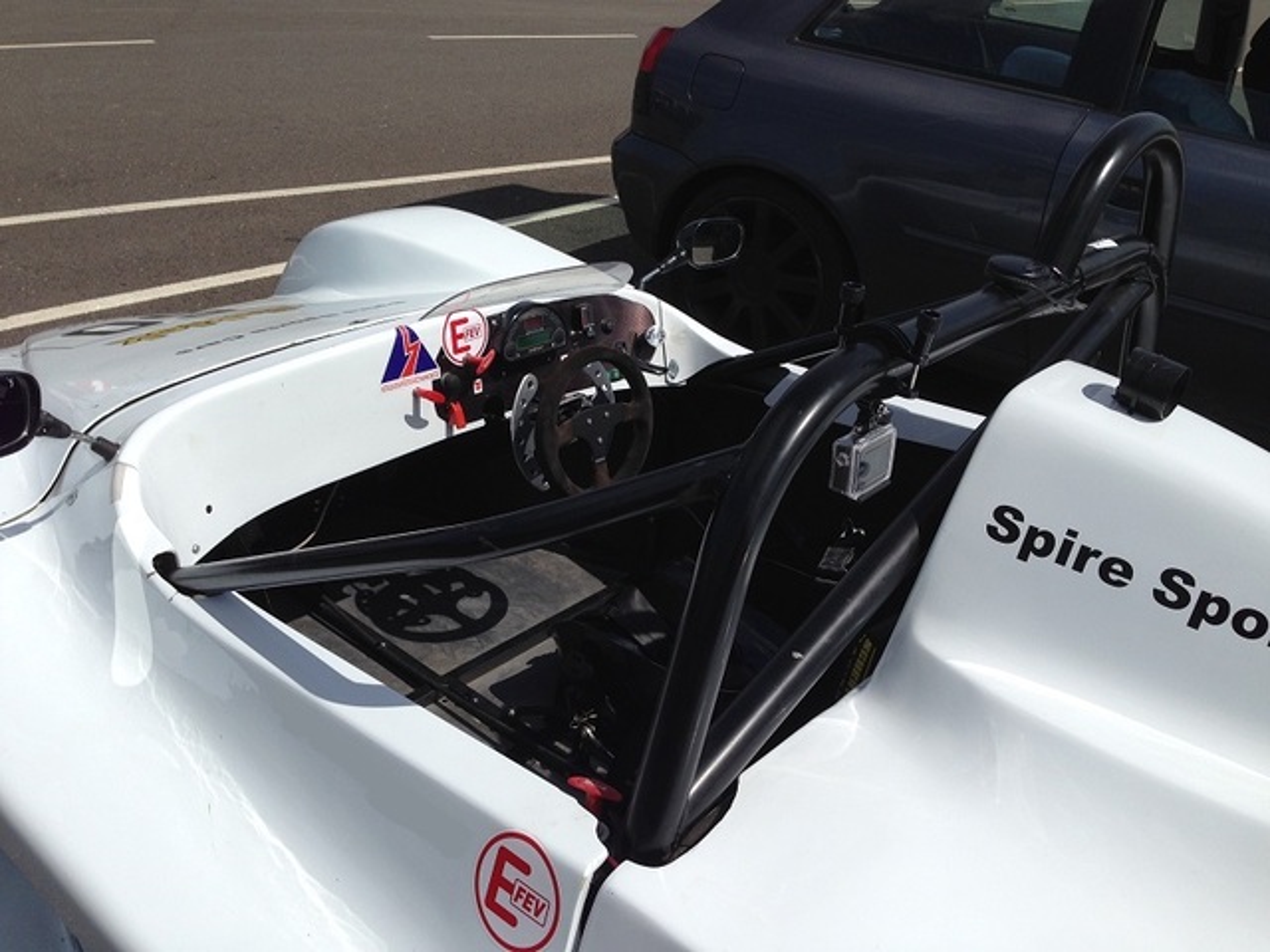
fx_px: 1211
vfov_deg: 42.9
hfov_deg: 55.4
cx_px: 635
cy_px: 476
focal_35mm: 33
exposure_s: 1/3623
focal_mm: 4.12
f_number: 2.4
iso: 50
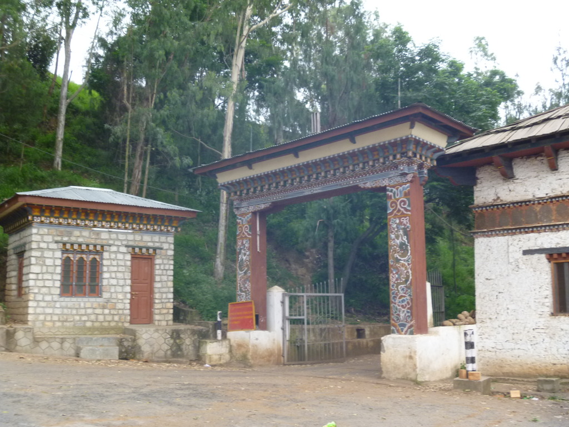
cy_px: 214
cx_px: 284
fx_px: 575
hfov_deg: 52.6
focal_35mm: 35
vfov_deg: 40.7
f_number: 3.5
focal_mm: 6.3
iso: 200
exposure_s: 1/30
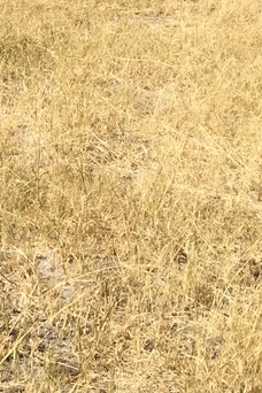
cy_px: -316
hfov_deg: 11.5
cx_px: -167
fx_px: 1233
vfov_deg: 15.5
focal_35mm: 113
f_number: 2.2
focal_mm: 4.15
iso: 32
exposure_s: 1/1647
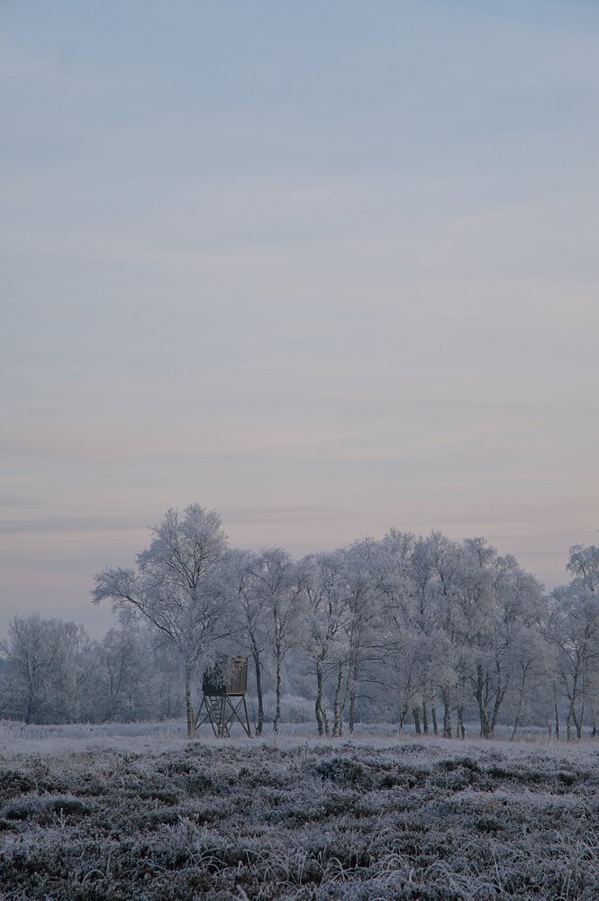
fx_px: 3000
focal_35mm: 120
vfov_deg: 17.1
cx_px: 300
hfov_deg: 11.4
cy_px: 450
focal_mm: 80
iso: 200
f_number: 8
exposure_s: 1/120
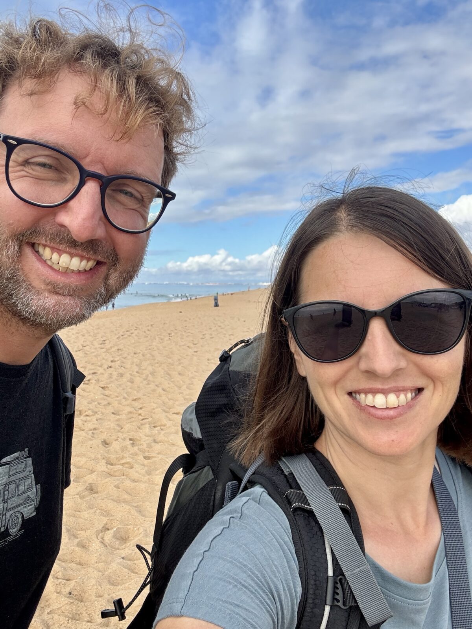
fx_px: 545
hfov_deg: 46.8
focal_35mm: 30
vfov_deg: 60.0
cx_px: 236
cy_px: 314
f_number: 1.9
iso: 25
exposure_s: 1/711
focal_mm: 2.69
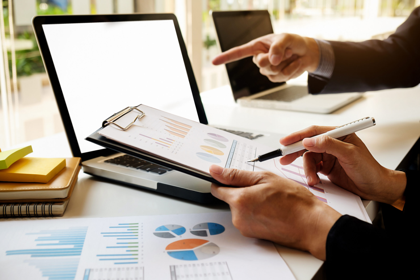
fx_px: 548
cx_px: 210
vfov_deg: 28.7
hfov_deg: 41.9
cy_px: 140
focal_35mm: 47
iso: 400
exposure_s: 1/180
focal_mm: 31.5
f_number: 4.5
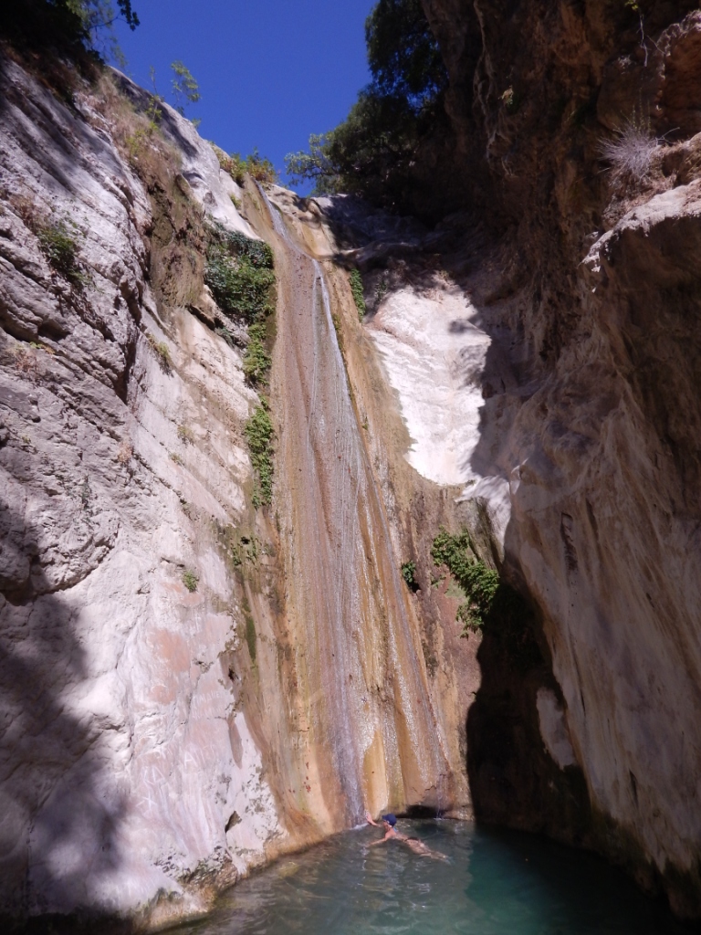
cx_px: 350
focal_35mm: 22
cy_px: 468
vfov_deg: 76.4
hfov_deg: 61.1
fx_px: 594
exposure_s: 1/640
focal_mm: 4
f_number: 6
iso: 125
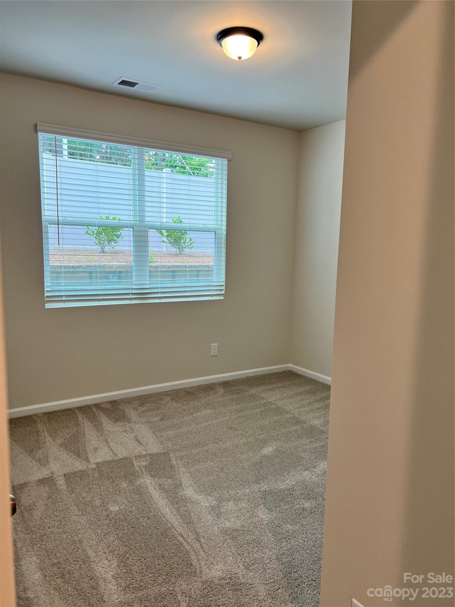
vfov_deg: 67.3
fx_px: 456
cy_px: 304
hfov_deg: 53.1
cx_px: 228
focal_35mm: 26
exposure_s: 1/121
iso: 64
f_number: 1.5
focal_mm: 5.7
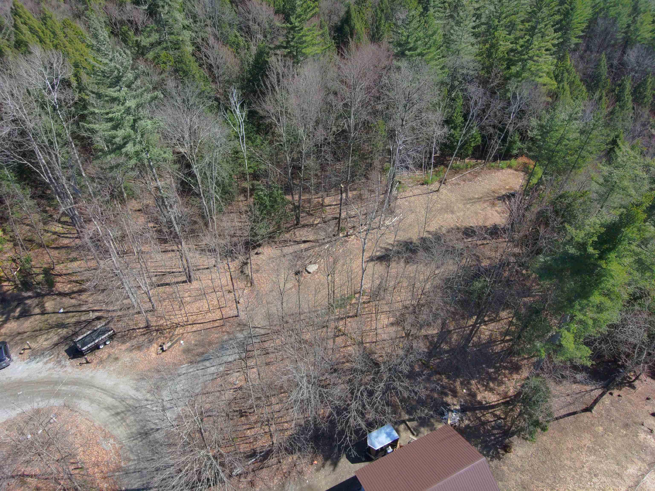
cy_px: 246
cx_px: 328
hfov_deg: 79.0
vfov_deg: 63.4
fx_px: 397
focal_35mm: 21
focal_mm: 3.7
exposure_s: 1/120
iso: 427
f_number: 2.8
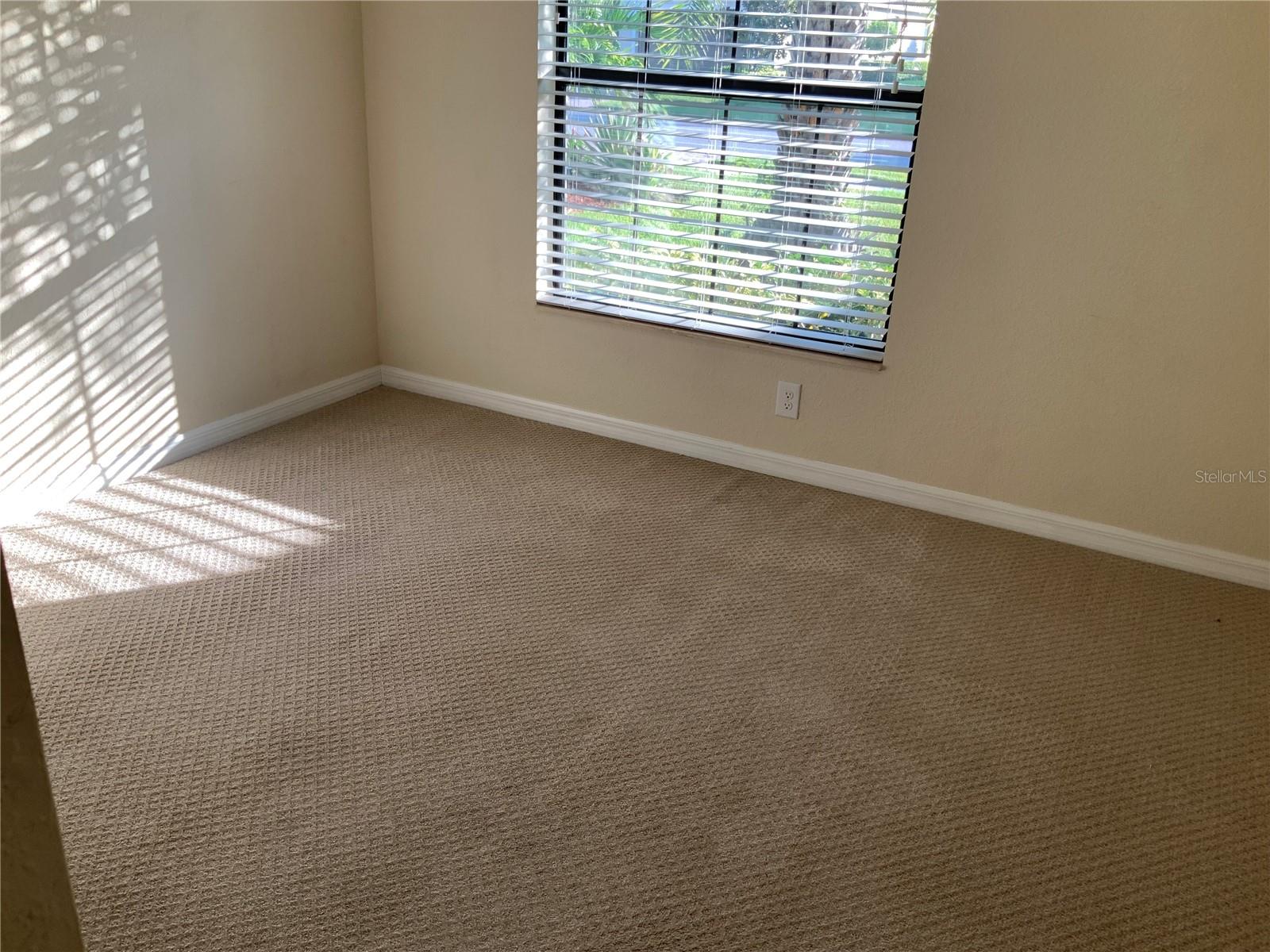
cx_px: 635
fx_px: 1064
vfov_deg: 48.2
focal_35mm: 29
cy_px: 476
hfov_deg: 61.7
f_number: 1.8
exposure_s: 1/120
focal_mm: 3
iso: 25
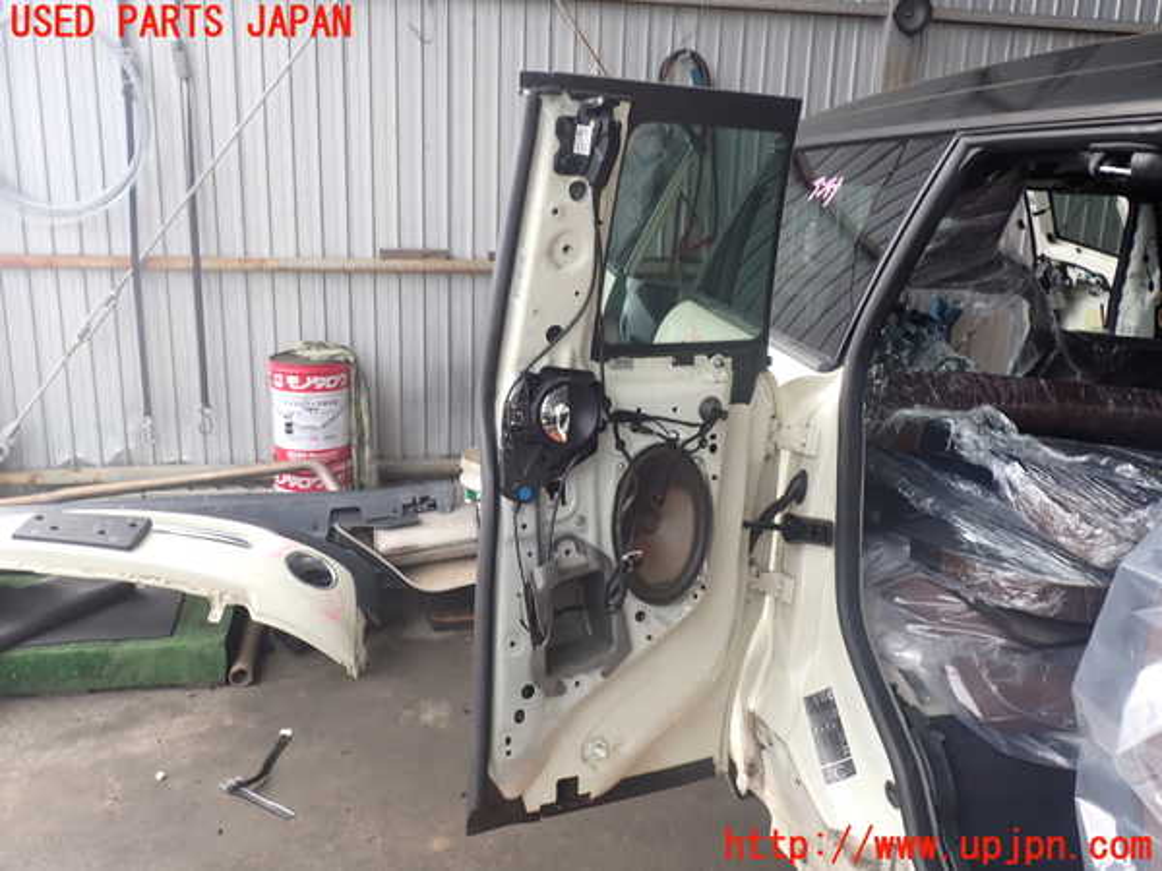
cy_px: 436
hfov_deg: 60.0
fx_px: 1007
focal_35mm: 30
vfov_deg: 46.8
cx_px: 581
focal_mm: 5.4
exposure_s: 1/125
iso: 100
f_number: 3.2
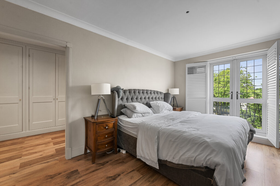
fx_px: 109
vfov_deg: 81.1
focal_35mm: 14
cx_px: 140
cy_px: 93
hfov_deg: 104.3
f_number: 8
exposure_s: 1/3
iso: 400
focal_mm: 14
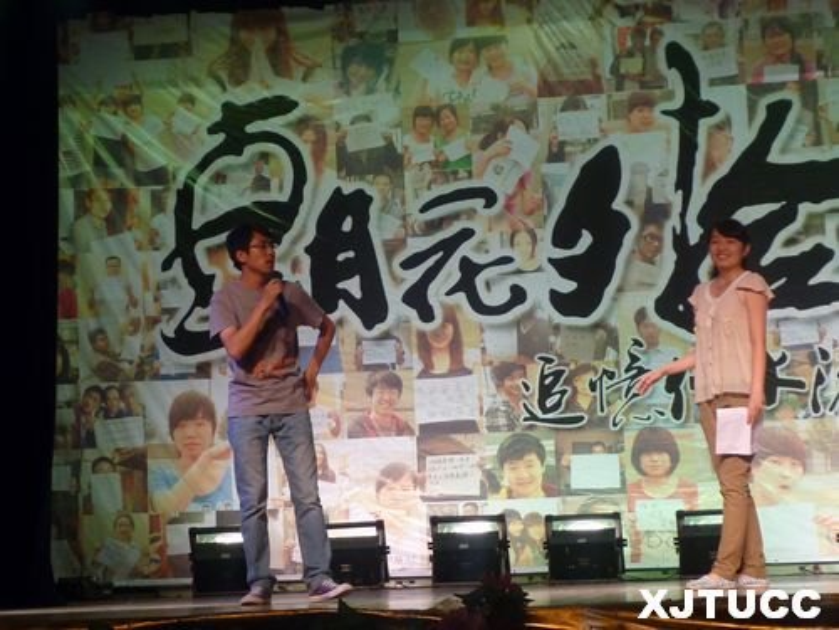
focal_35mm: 91
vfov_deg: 16.2
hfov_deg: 21.5
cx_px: 420
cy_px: 315
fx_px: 2206
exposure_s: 1/50
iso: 200
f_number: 3.8
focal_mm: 10.6
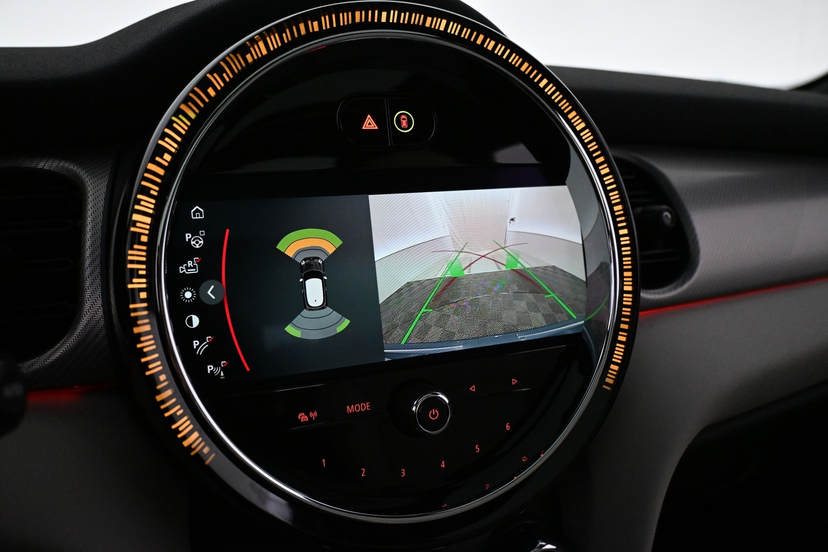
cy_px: 276
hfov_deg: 61.9
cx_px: 414
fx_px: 690
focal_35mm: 30
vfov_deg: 43.6
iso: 4000
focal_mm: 20
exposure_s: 1/250
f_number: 3.8
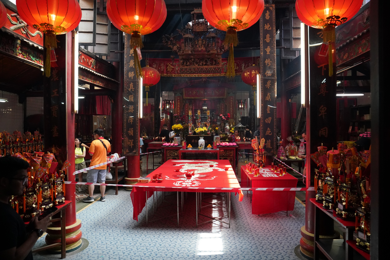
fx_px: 260
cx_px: 195
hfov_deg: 73.7
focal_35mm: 24
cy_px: 130
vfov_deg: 53.2
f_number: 5.6
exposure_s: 1/320
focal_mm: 24
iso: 6400
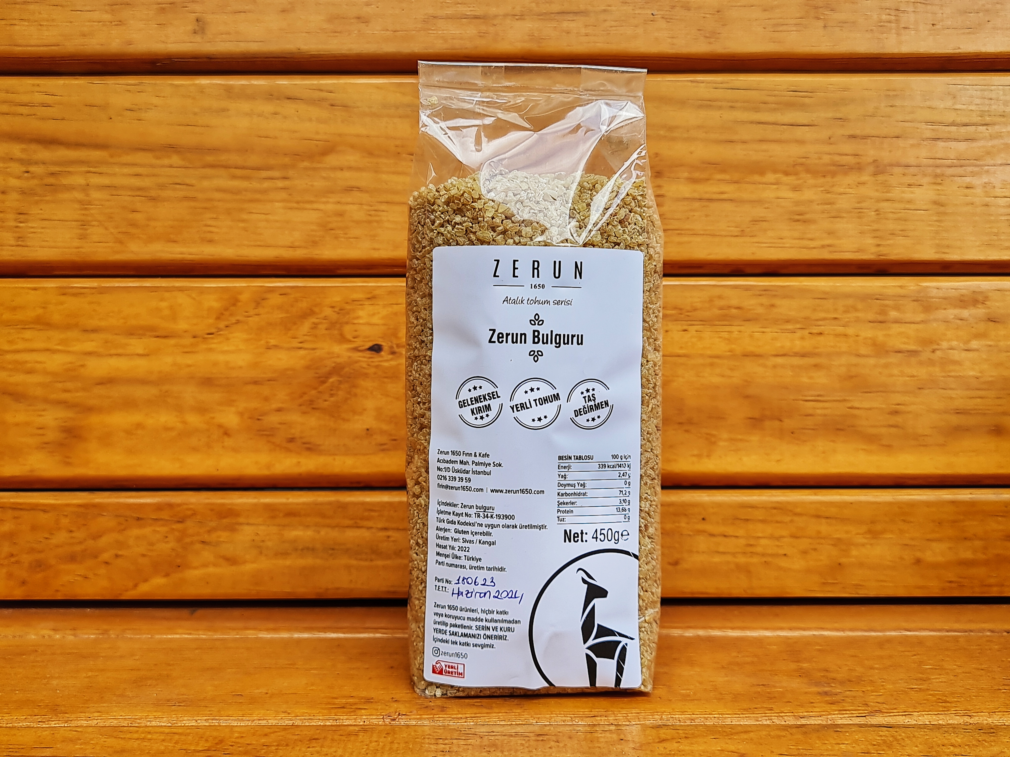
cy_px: 378
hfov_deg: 69.4
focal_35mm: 25
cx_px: 505
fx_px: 729
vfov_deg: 54.9
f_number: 1.8
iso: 50
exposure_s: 1/177
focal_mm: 7
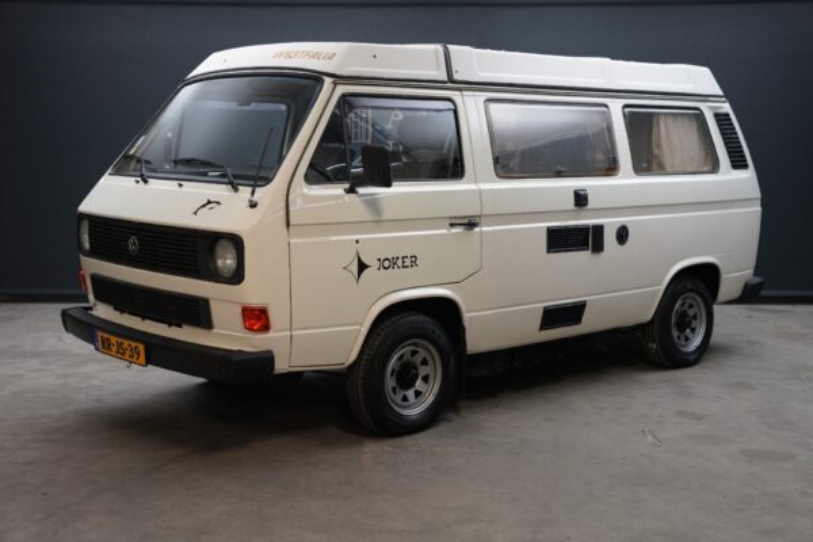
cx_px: 406
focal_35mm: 48
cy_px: 271
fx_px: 1075
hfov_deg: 41.4
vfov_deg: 28.3
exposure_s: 1/15
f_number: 6.3
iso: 1250
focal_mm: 47.6
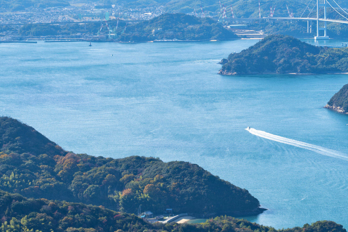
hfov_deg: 13.5
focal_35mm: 137
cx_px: 625
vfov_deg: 9.9
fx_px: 1324
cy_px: 9
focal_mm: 35
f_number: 8
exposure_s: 1/200
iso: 100
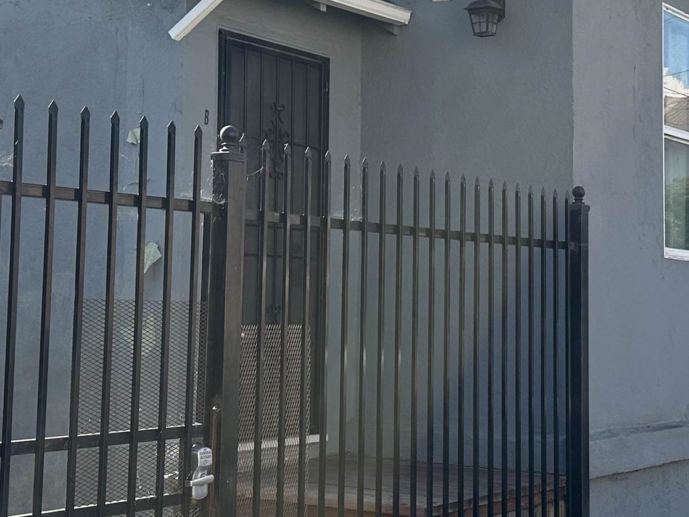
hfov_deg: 29.4
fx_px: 1314
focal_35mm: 66
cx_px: 387
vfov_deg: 22.2
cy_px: 165
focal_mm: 6.86
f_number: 1.78
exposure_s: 1/3058
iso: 80
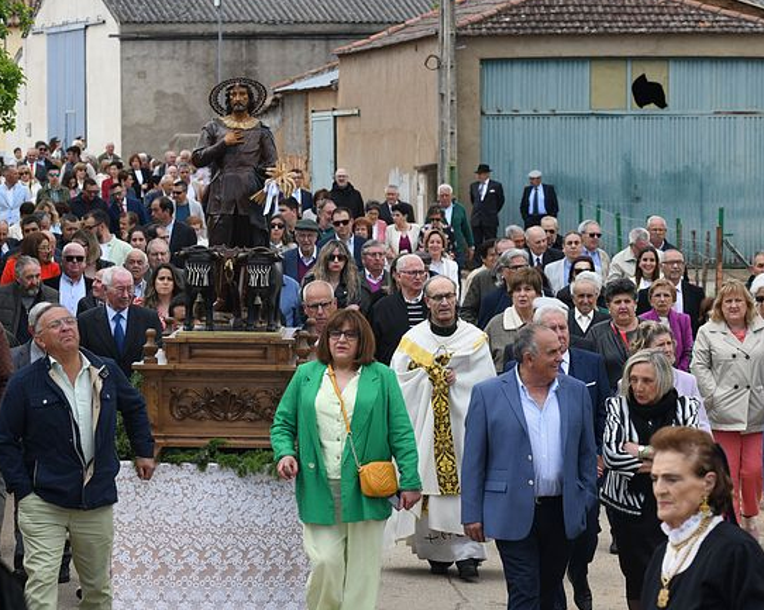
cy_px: 313
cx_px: 306
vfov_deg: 9.4
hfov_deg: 11.7
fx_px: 3729
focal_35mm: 165
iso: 160
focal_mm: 112
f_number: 7.1
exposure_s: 1/250
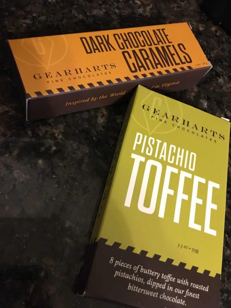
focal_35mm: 29
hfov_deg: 48.2
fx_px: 258
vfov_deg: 61.7
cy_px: 154
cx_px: 116
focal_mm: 4.15
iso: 250
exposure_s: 1/15
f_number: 2.2
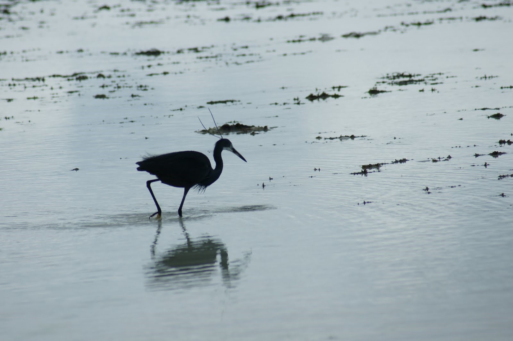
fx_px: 6407
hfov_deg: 4.6
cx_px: 256
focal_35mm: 450
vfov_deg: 3.0
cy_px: 170
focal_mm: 300
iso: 200
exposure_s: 1/800
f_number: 7.1
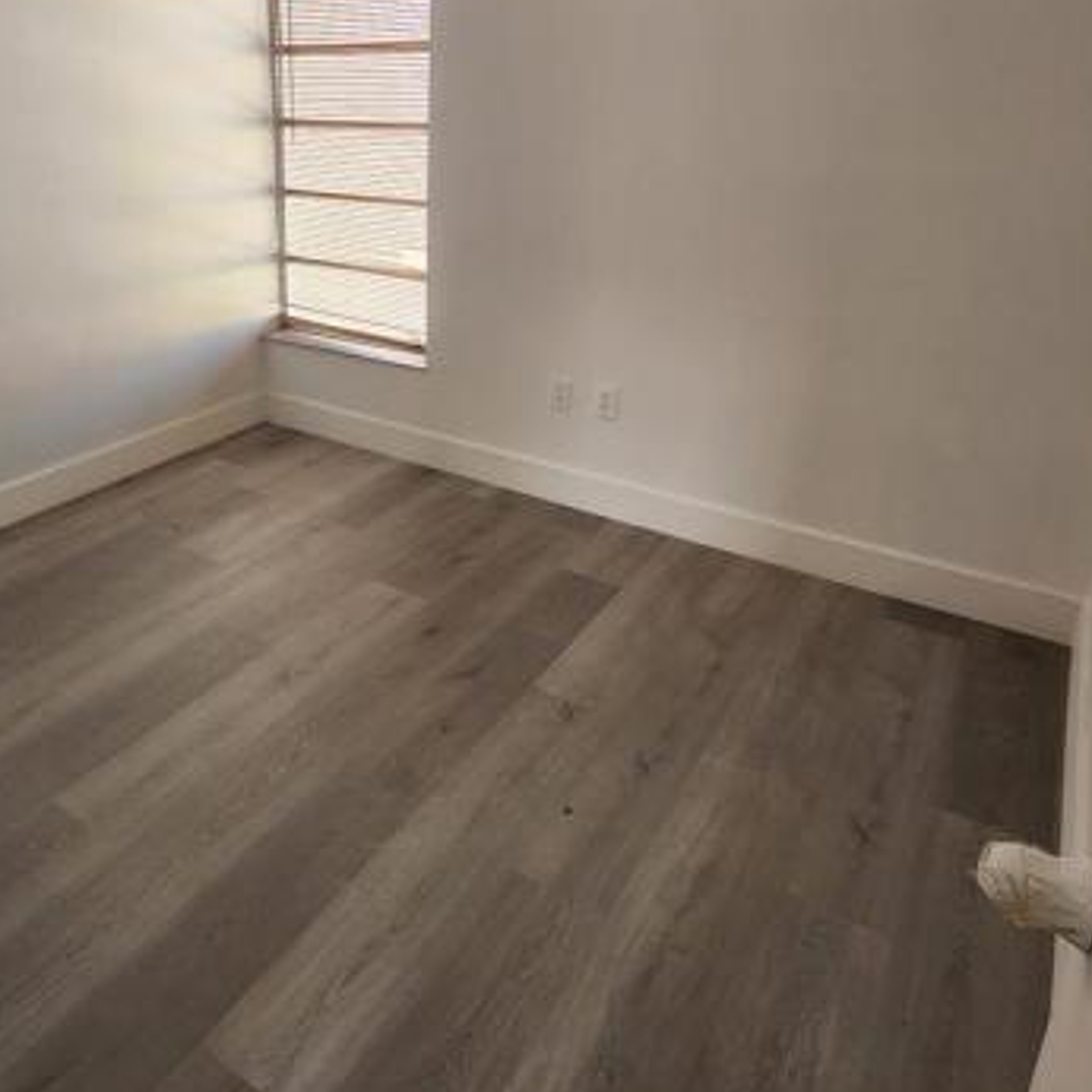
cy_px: 392
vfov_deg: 63.9
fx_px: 857
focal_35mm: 24
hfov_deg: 63.4
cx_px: 364
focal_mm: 2.2
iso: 125
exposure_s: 1/60
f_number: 2.2
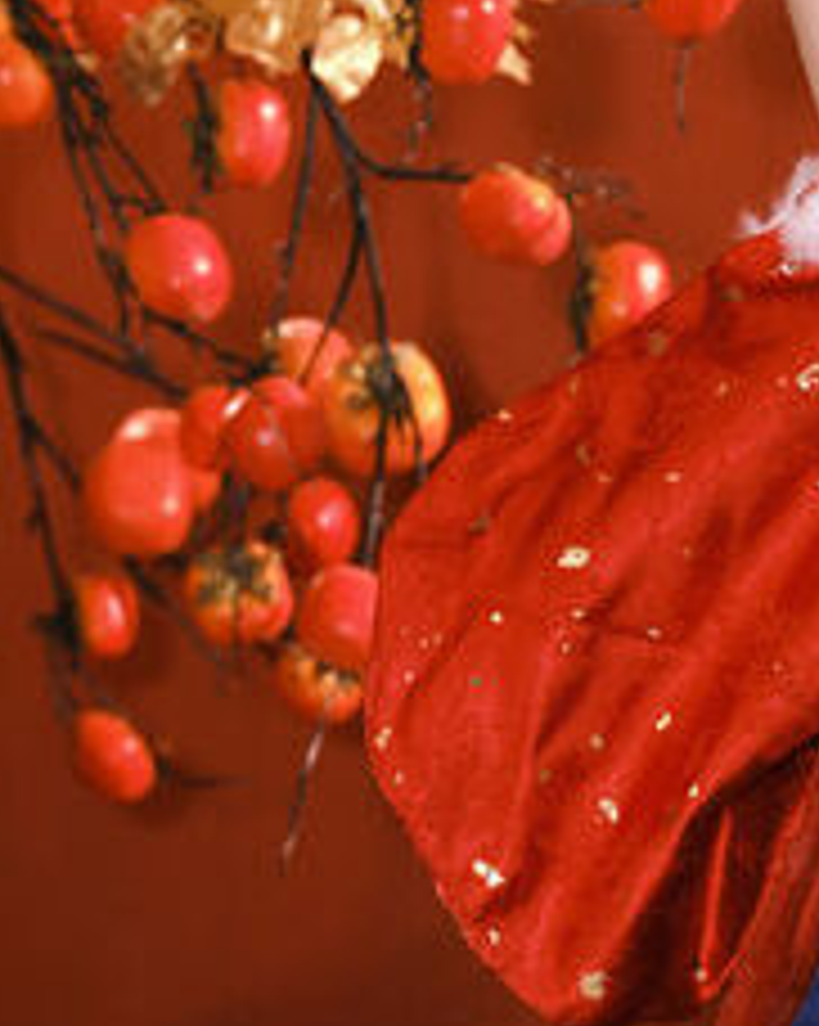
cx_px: 310
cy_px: 1832
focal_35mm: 216
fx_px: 6553
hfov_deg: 7.1
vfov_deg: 8.6
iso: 800
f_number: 4
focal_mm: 45
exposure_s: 1/125
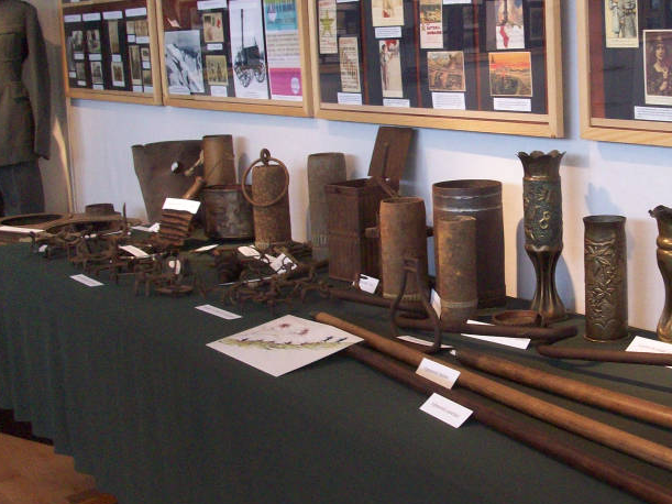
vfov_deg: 25.6
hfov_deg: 32.8
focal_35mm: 57
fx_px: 1106
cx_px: 540
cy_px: 194
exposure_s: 1/60.6
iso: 160
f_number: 2.8
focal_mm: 5.7
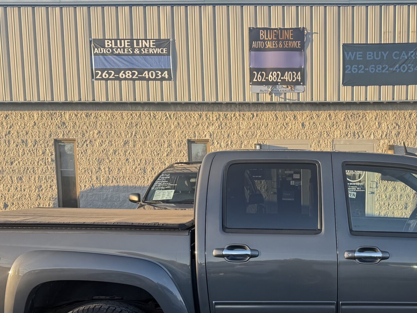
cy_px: 264
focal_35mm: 49
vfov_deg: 28.8
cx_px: 316
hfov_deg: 37.9
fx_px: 590
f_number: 1.78
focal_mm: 6.76
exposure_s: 1/735
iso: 80
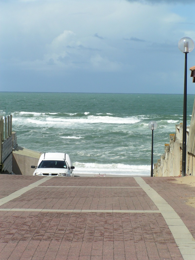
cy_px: 130
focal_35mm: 143
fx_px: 1074
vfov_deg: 13.8
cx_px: 98
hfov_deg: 10.4
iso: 50
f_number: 6.3
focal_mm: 21.9
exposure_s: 1/640
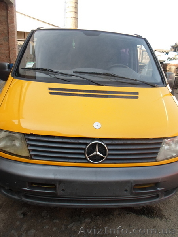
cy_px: 118
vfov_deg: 69.4
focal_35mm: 25
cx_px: 89
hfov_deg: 54.9
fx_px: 171
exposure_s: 1/250
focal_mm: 4.5
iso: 80
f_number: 2.5
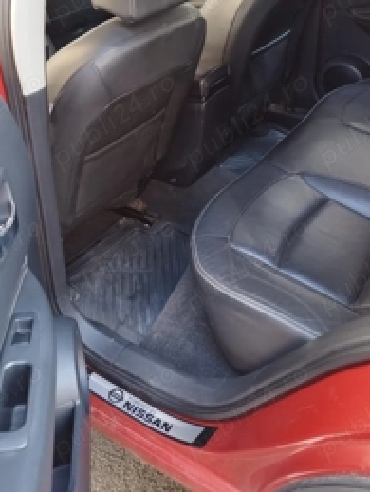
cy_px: 152
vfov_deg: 48.9
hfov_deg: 38.8
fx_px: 526
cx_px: 180
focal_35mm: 37
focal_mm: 5.89
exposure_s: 1/50
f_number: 1.89
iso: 130
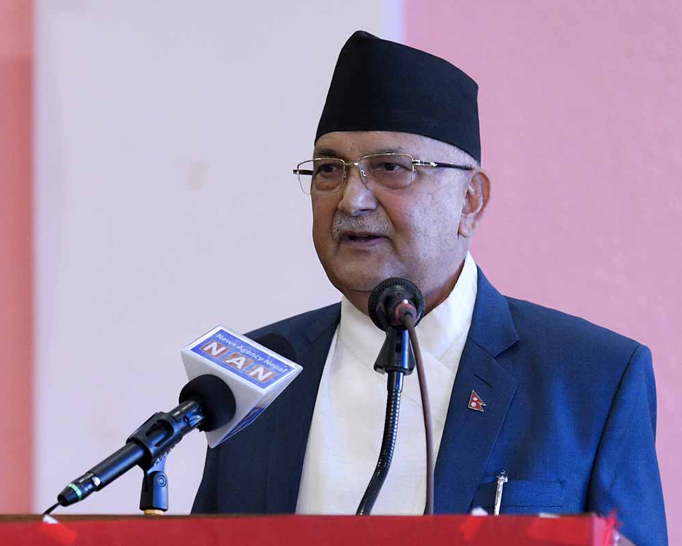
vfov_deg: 10.1
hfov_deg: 12.6
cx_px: 284
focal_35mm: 153
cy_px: 273
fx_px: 3088
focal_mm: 135
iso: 1250
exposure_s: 1/160
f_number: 2.8
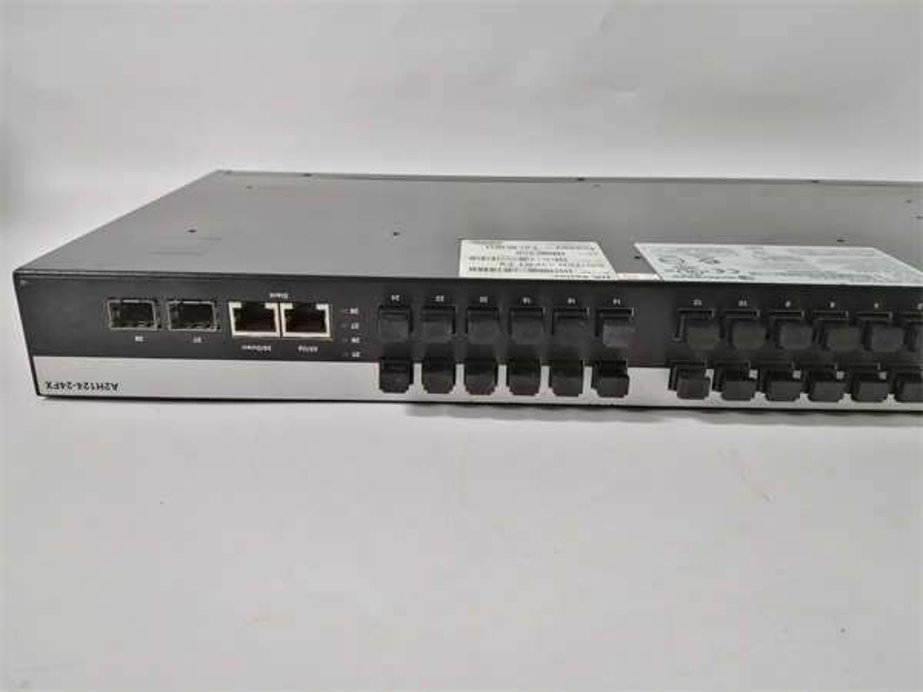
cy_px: 346
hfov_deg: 67.3
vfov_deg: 53.1
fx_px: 693
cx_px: 462
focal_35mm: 26
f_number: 1.8
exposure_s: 1/24
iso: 363
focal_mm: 3.63
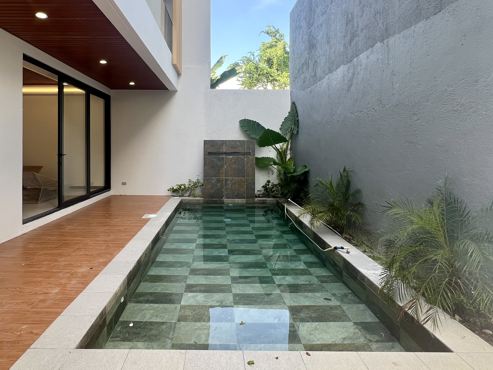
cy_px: 148
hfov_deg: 84.2
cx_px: 215
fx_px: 271
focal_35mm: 19
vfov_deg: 68.0
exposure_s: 1/171
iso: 32
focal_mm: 1.57
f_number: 1.8
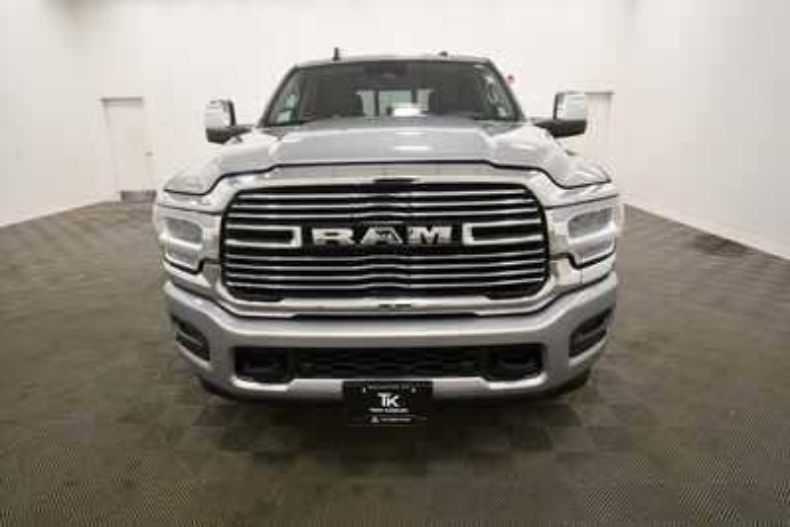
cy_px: 264
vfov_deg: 59.5
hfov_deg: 81.2
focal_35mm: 21
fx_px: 461
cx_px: 395
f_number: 5
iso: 800
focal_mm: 14
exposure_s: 1/160
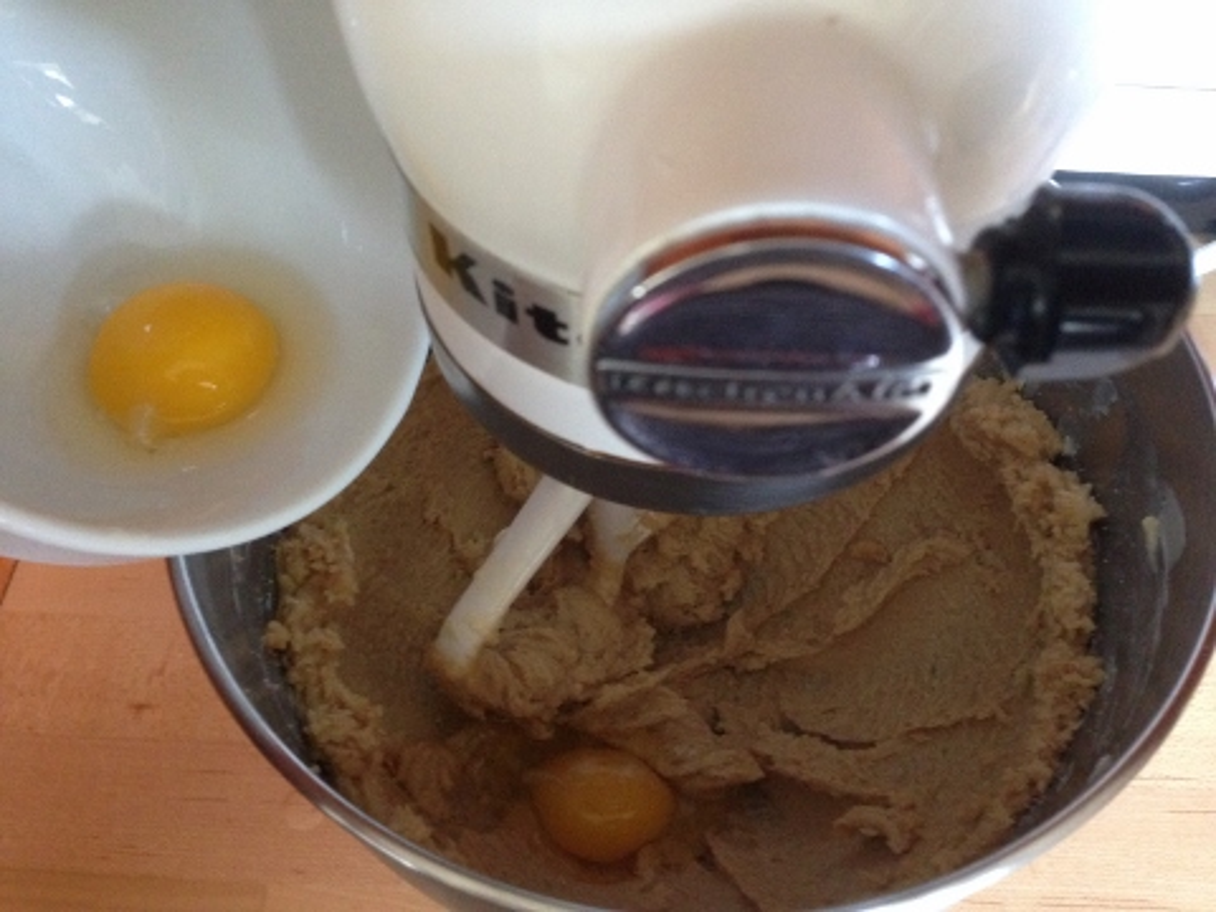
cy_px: 456
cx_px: 608
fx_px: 1159
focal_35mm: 33
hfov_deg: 55.4
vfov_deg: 42.9
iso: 400
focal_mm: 4.12
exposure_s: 1/20
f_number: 2.4
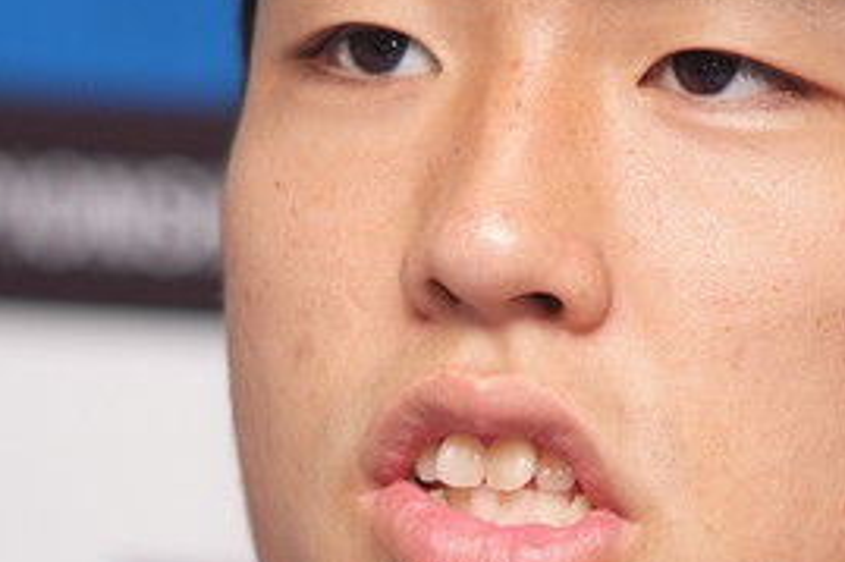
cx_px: 625
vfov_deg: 1.9
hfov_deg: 2.8
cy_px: 333
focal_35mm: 724
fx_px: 16983
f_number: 2.8
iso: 400
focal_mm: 180
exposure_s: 1/250
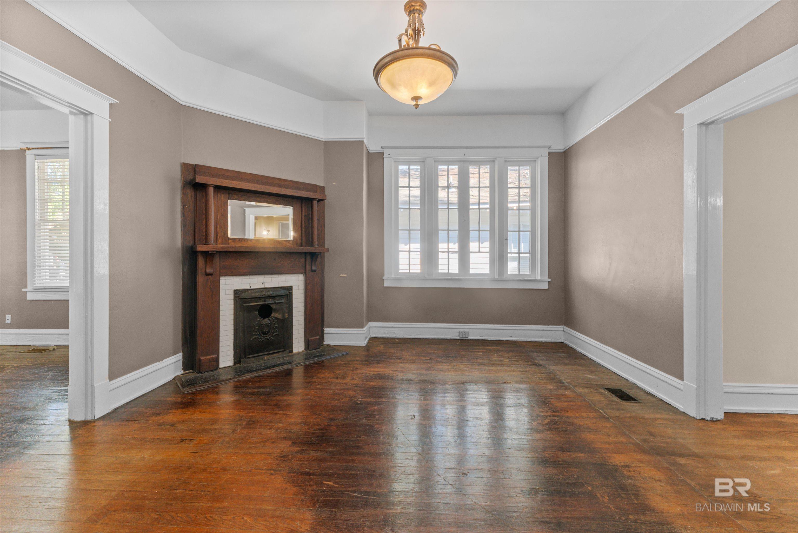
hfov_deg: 104.2
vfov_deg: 81.3
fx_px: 310
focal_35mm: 14
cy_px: 266
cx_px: 399
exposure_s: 1/6
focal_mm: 14
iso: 400
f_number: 7.1
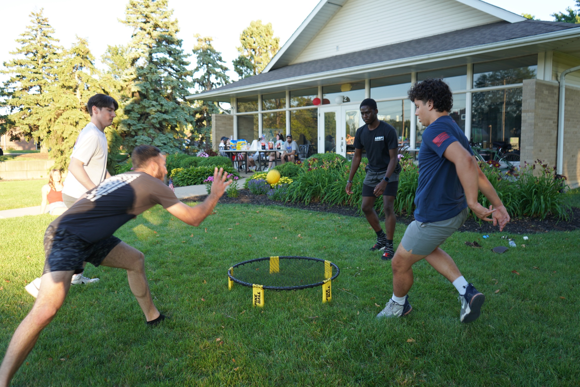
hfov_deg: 63.7
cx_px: 290
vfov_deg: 45.0
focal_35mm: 29
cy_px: 194
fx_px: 467
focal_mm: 29
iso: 200
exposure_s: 1/160
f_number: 4
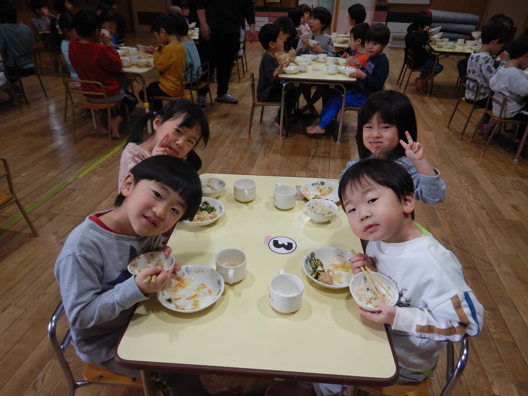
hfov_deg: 71.6
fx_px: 366
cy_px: 198
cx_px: 264
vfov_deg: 56.8
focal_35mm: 24
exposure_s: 1/80
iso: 125
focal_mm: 4.3
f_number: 2.8
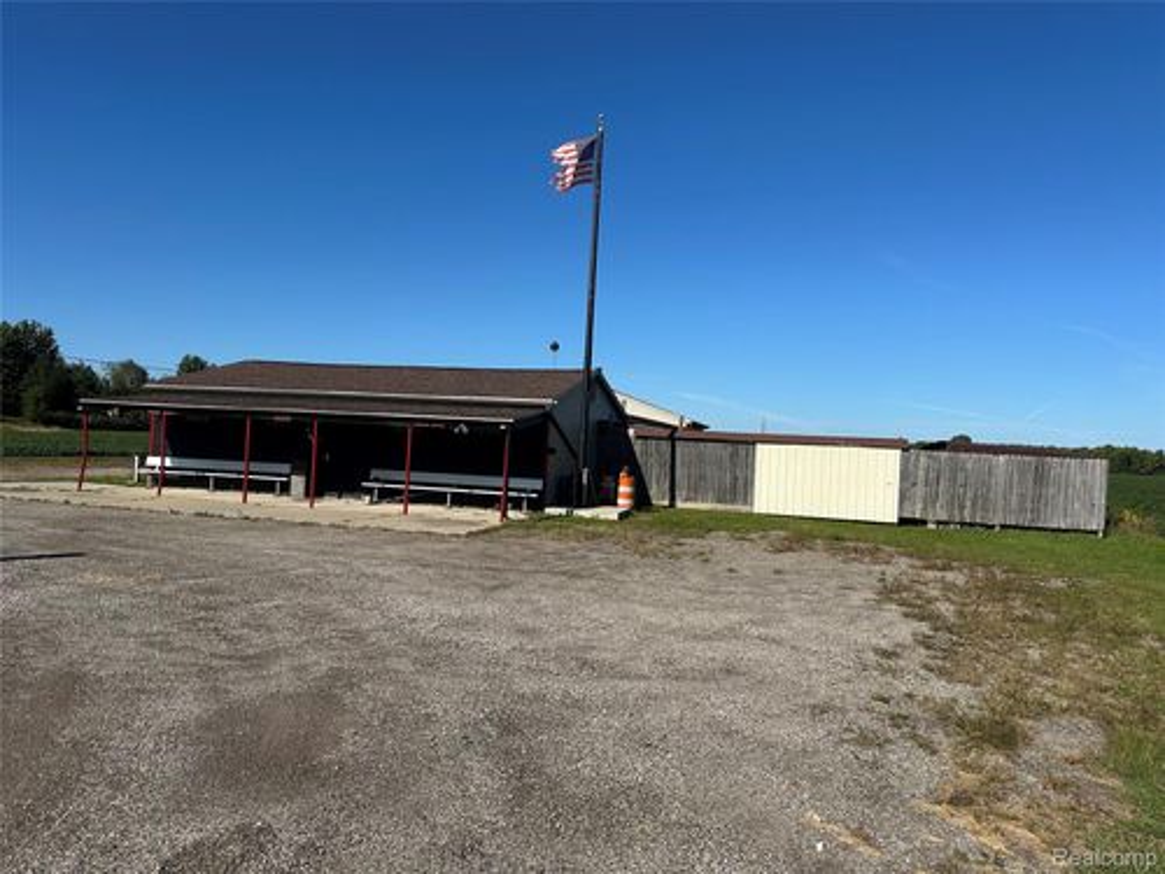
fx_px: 808
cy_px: 437
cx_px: 582
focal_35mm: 24
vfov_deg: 56.8
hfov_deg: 71.6
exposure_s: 1/6211
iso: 80
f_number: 1.78
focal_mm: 6.86
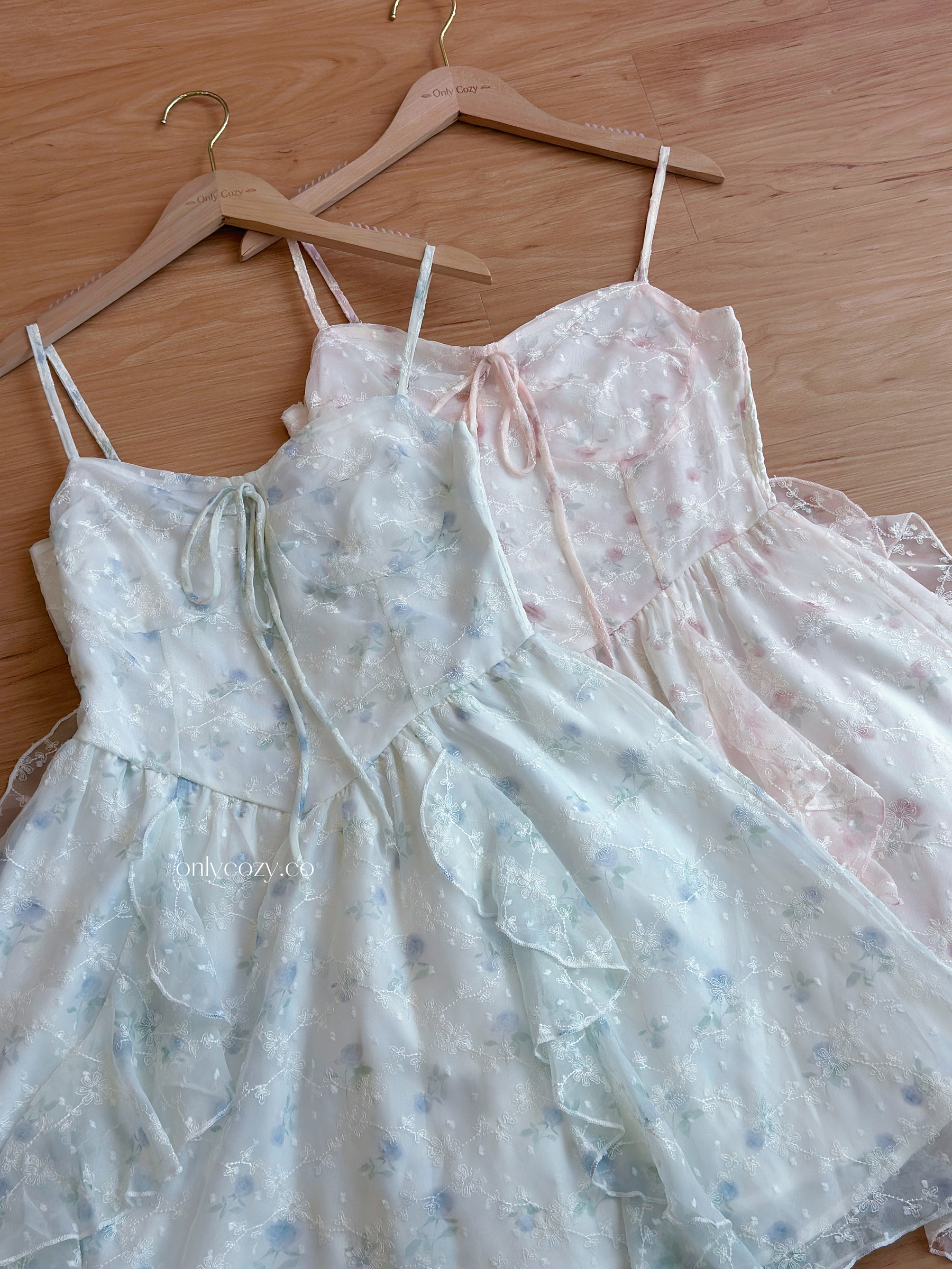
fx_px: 1760
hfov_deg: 30.3
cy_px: 634
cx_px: 476
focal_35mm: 48
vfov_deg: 39.7
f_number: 1.78
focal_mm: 6.86
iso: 80
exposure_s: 1/255
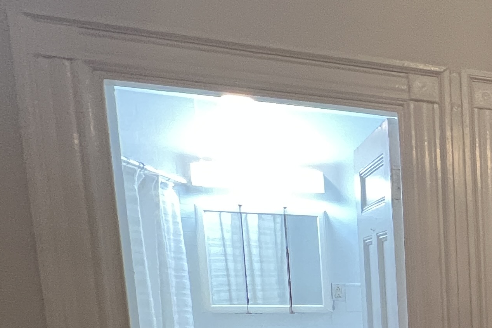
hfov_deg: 27.7
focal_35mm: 43
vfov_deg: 28.4
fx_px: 588
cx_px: 761
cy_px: 361
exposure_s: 1/60
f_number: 1.8
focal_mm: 1.57
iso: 200
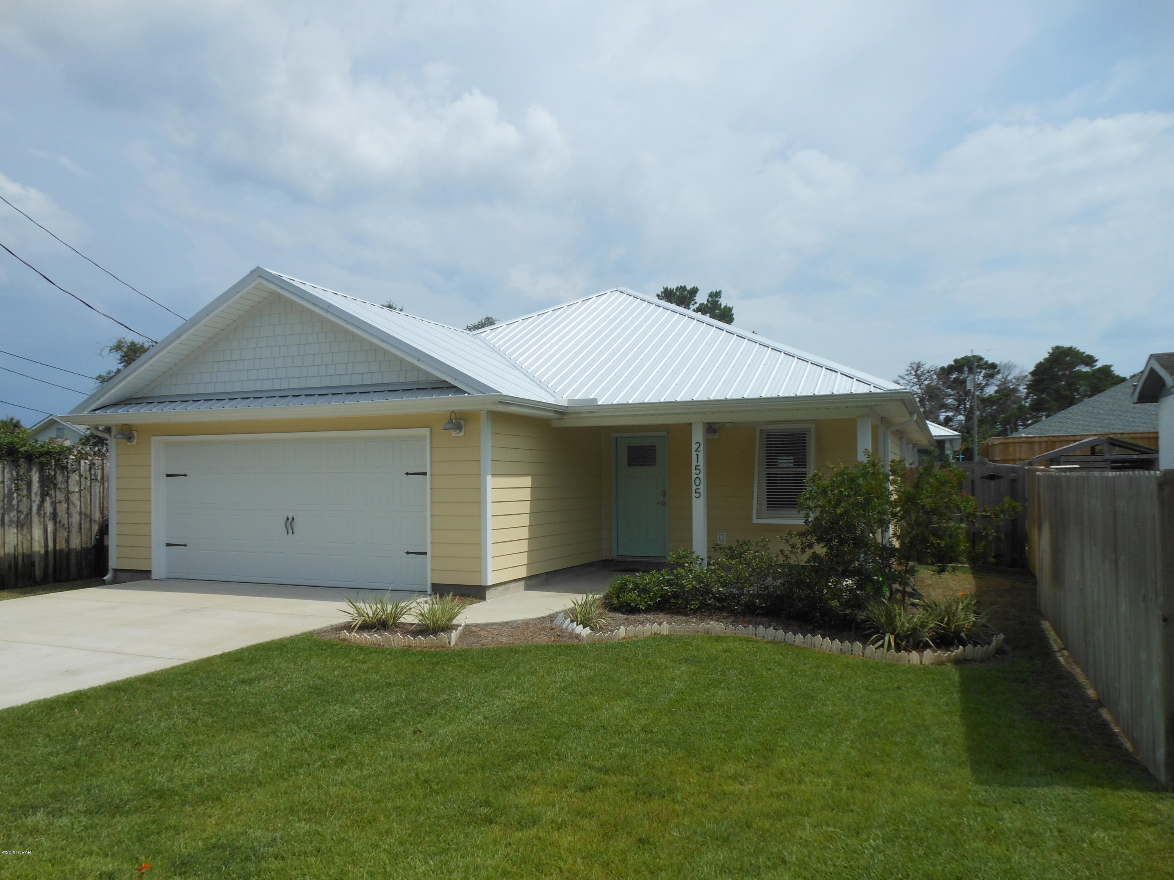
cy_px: 440
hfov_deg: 69.4
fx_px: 848
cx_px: 587
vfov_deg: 54.9
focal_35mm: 25
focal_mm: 4.5
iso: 80
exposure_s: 1/2000
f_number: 3.2
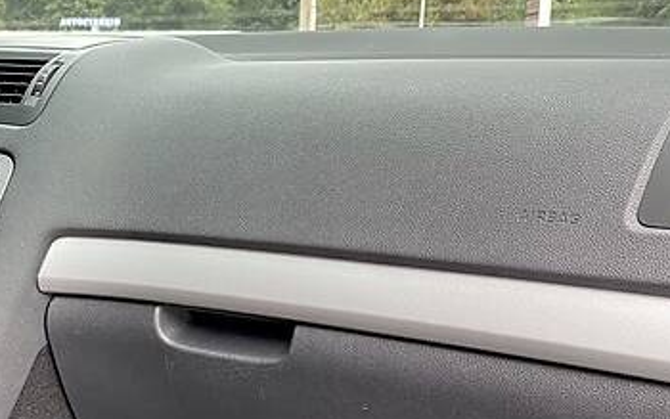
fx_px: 1151
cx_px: 52
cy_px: 346
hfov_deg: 30.8
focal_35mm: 63
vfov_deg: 20.4
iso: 125
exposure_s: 1/83
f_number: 1.8
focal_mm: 4.2
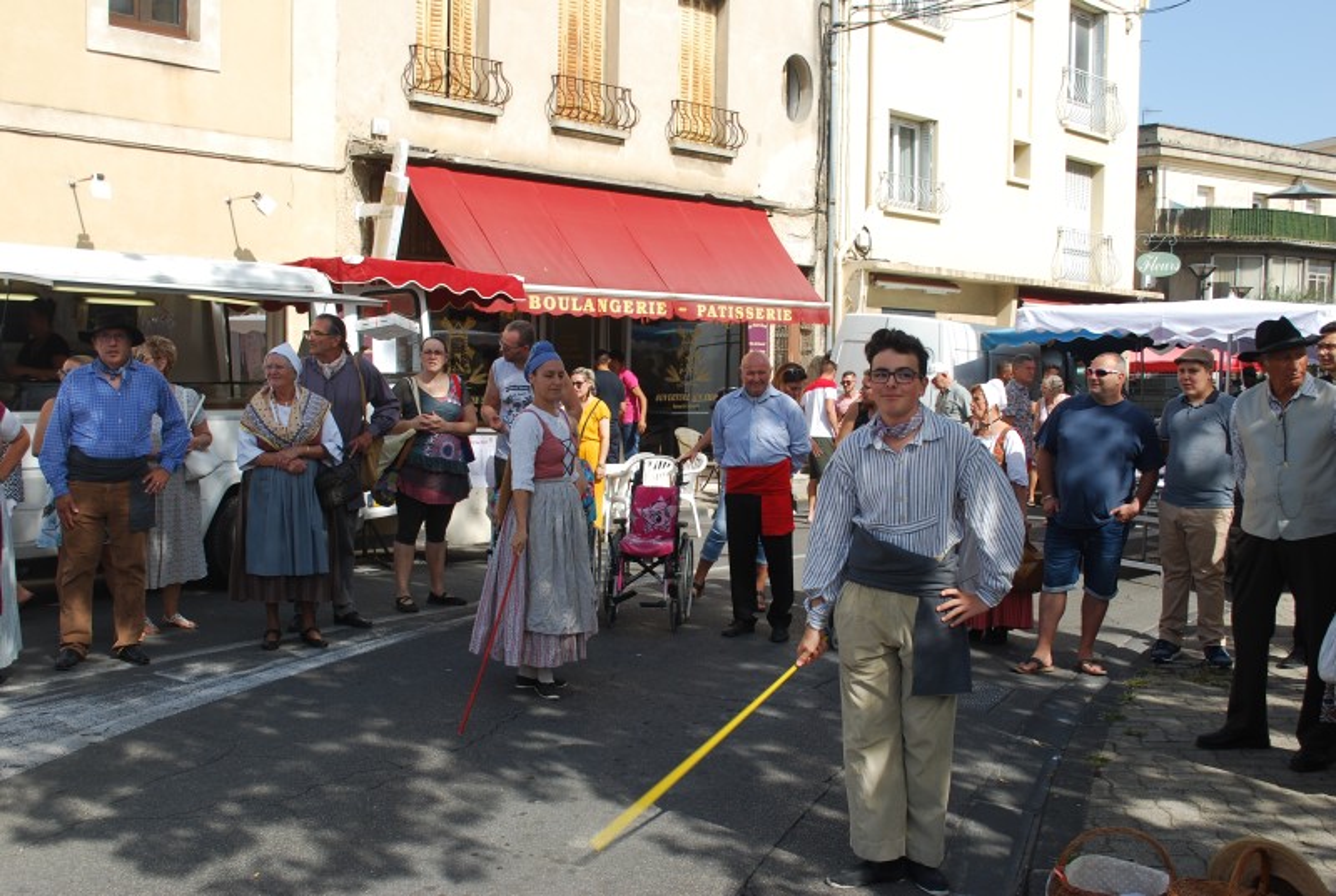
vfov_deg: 37.0
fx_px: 1339
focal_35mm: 36
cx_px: 668
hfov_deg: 53.0
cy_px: 448
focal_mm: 24
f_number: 7.1
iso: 100
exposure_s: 1/200
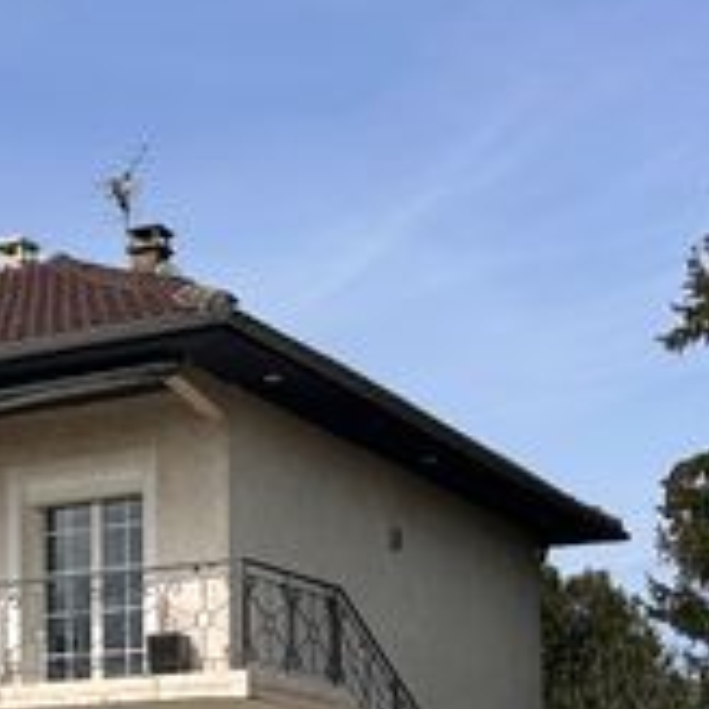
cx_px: 4
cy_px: 718
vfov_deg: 20.0
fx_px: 1946
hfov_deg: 20.0
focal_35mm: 84
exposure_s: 1/5882
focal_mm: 5.7
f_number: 1.5
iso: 50
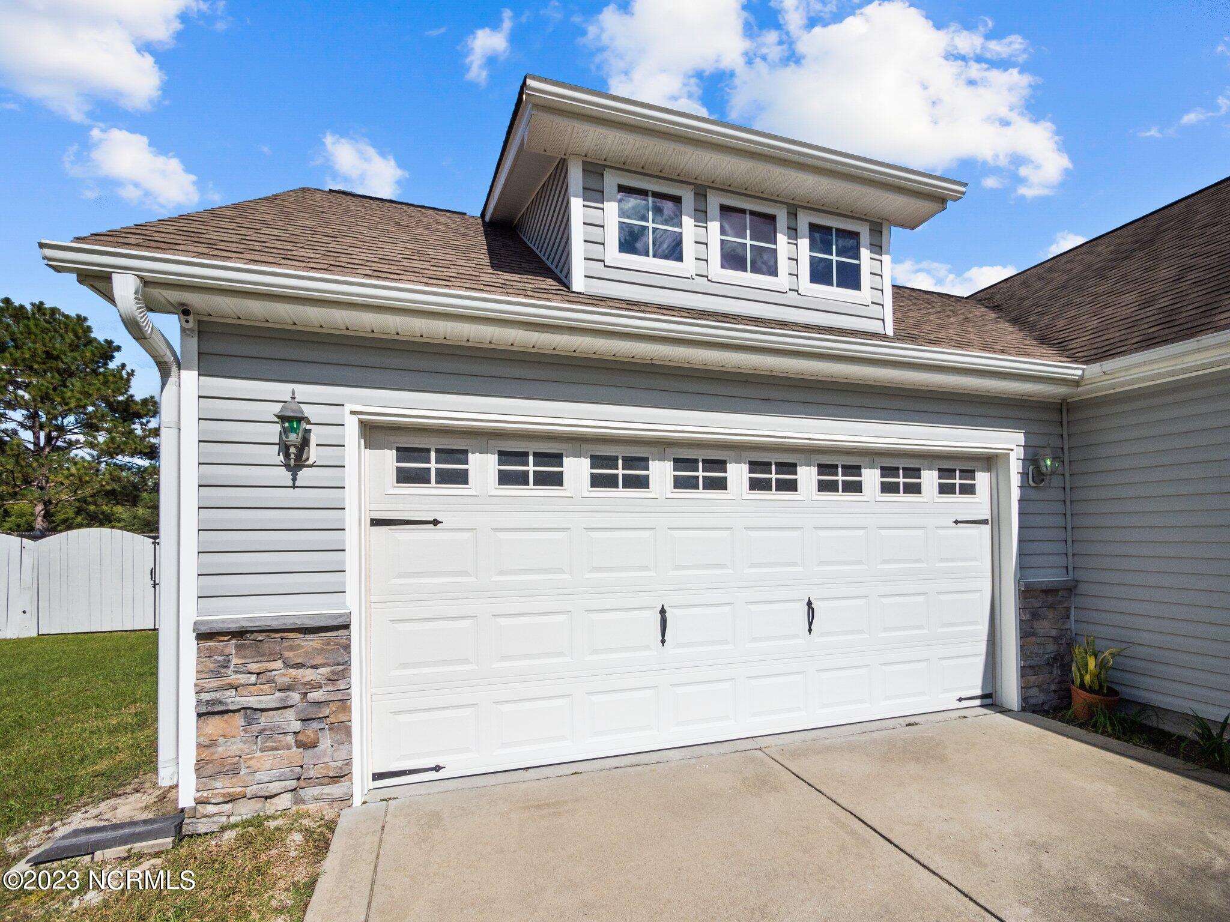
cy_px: 461
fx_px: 497
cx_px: 615
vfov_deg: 85.7
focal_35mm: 14
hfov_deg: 102.1
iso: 200
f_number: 4
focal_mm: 7
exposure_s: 1/8000
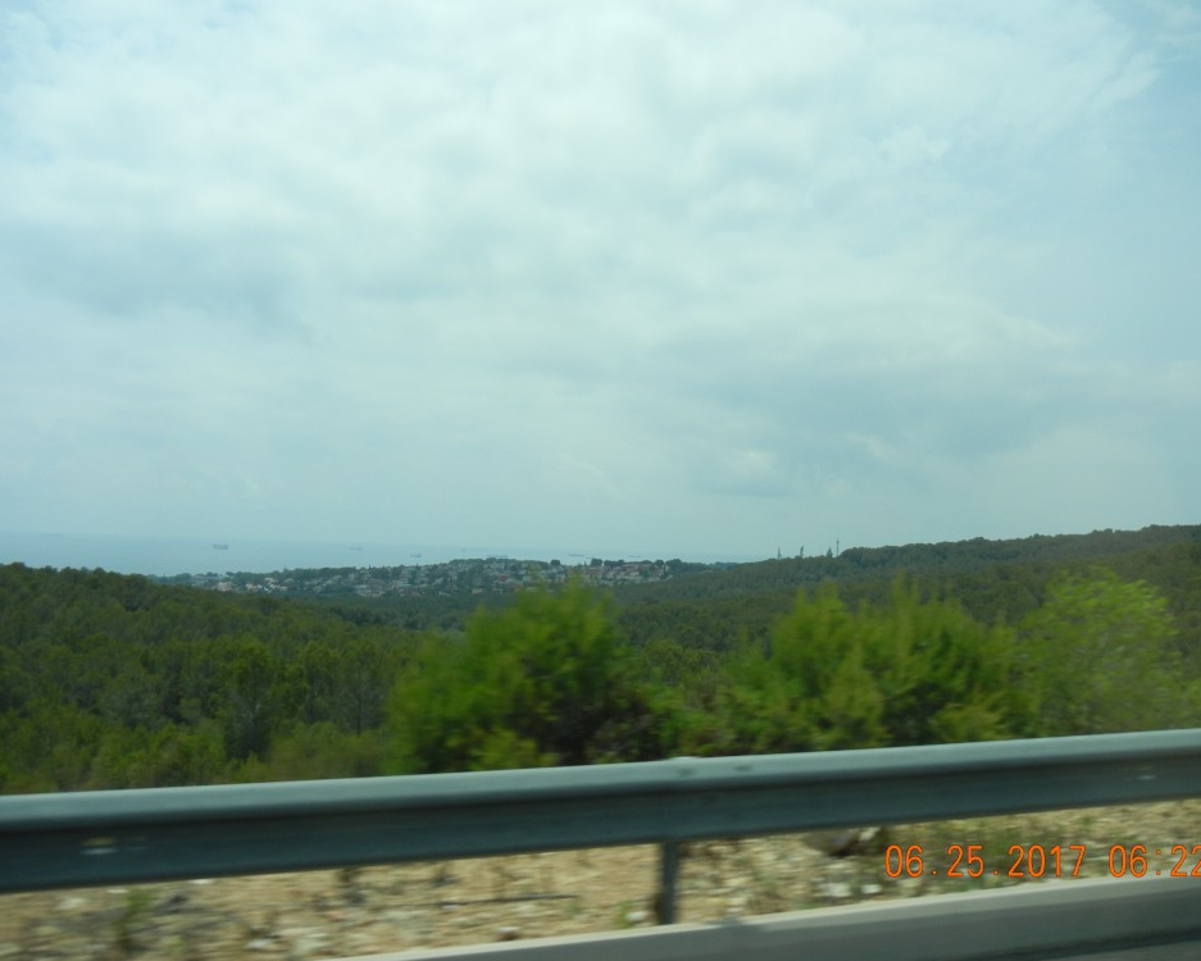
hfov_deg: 55.6
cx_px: 632
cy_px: 472
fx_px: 1138
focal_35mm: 32
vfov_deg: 45.8
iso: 160
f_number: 7
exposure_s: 1/536
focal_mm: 5.4
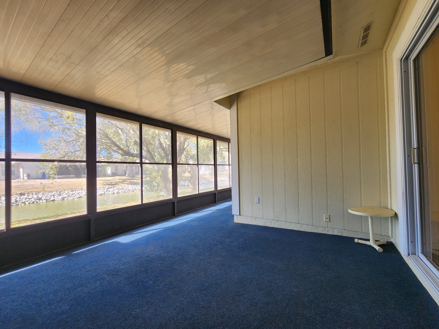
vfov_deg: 89.9
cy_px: 164
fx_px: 165
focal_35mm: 13
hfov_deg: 106.2
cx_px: 220
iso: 80
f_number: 2.2
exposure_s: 1/120
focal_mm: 2.2
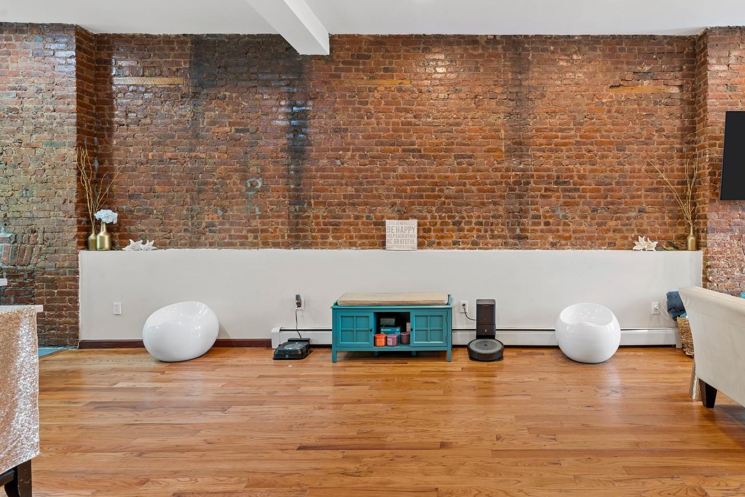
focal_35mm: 20
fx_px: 414
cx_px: 470
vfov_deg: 61.9
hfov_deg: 82.2
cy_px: 233
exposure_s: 2
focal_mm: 14
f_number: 10
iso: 200
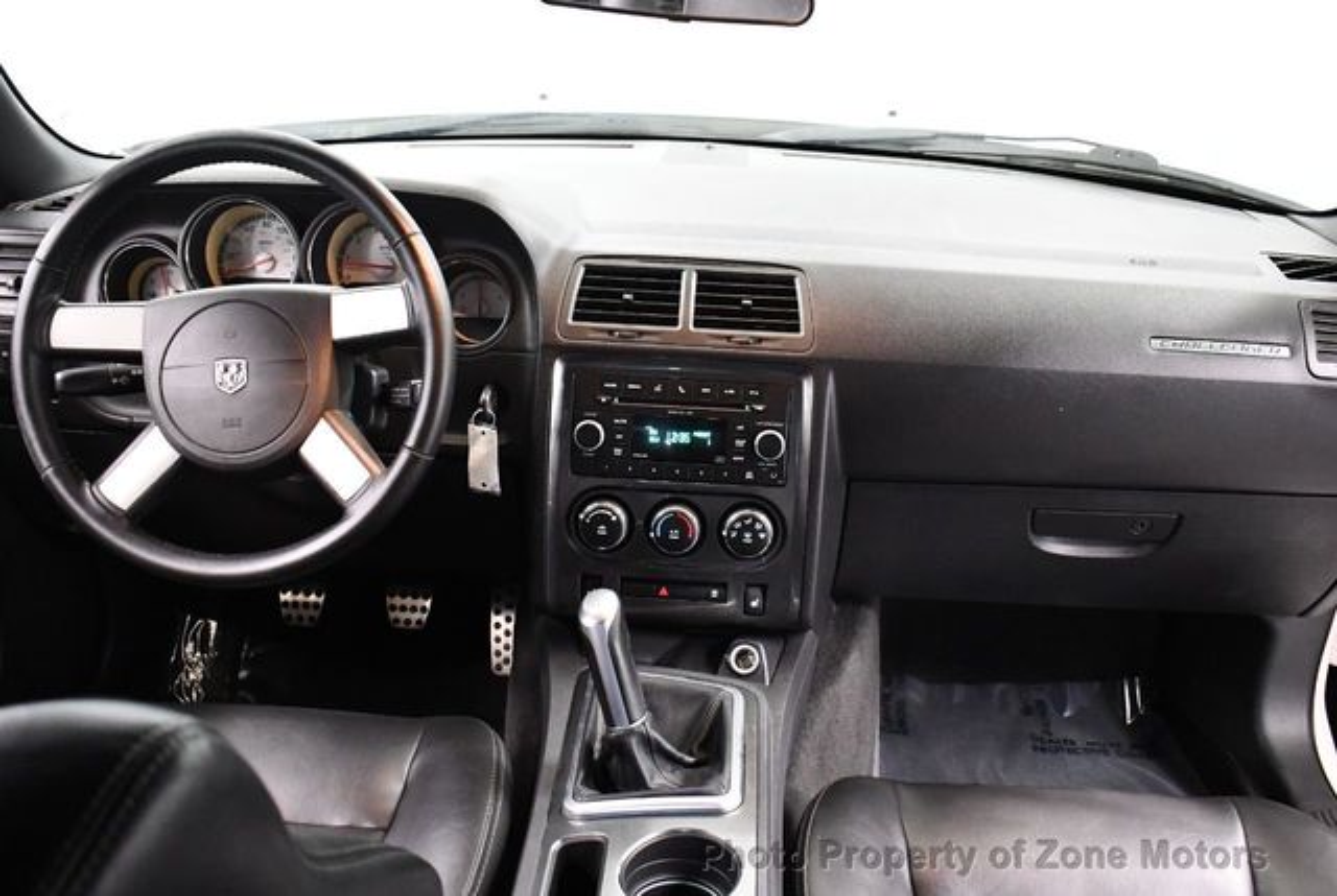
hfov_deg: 53.1
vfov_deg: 37.0
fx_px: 1339
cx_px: 668
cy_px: 448
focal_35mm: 36
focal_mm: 18
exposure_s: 1/60
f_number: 3.5
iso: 3600
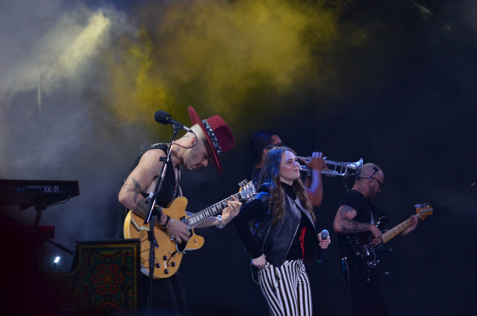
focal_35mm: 300
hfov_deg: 6.9
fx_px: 3966
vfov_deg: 4.6
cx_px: 238
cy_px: 158
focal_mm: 200
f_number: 5.6
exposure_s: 1/125
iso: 800
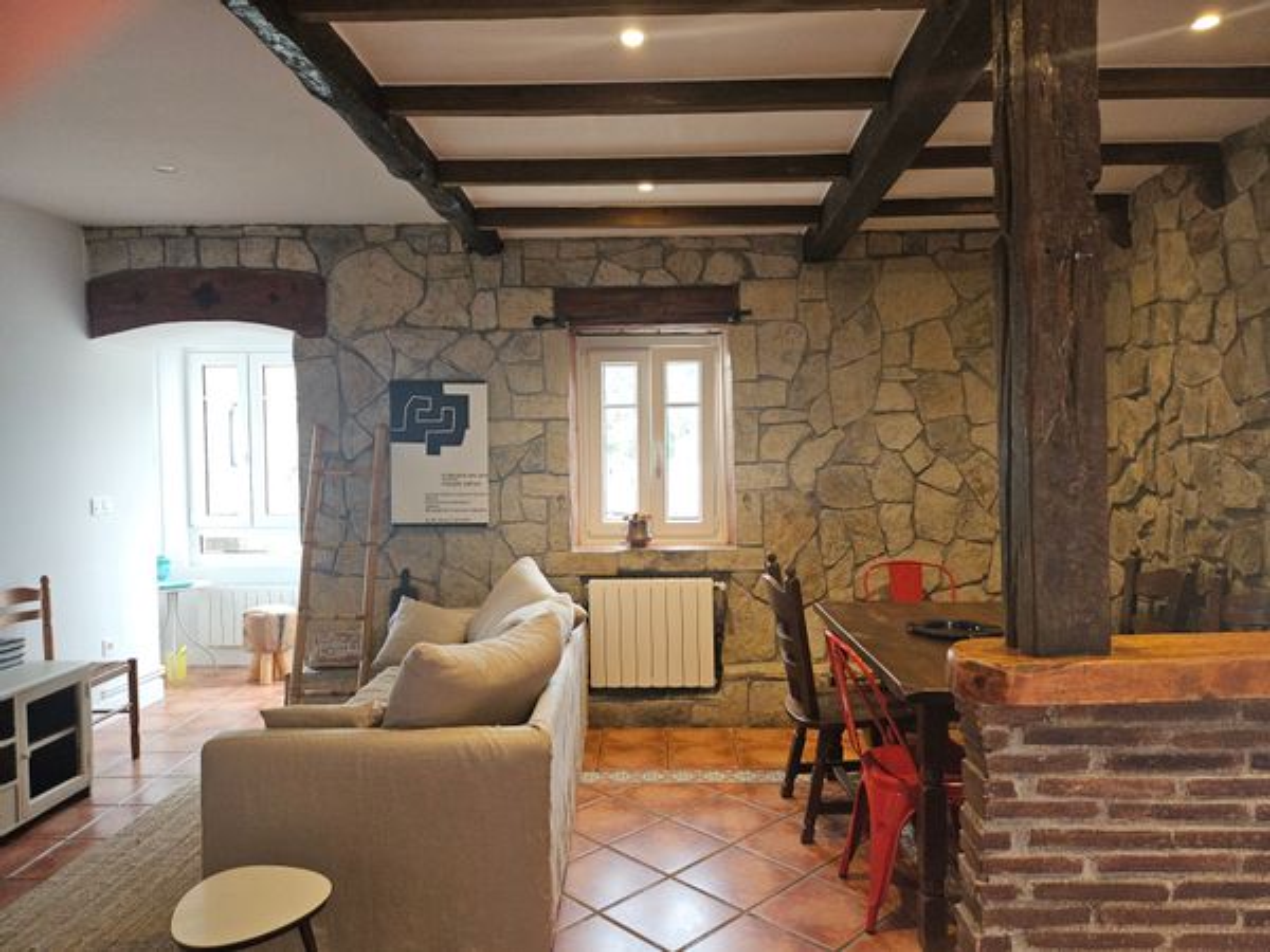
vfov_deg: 56.8
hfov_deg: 71.6
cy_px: 476
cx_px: 635
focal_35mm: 24
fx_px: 881
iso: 160
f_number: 1.8
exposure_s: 1/100
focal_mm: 5
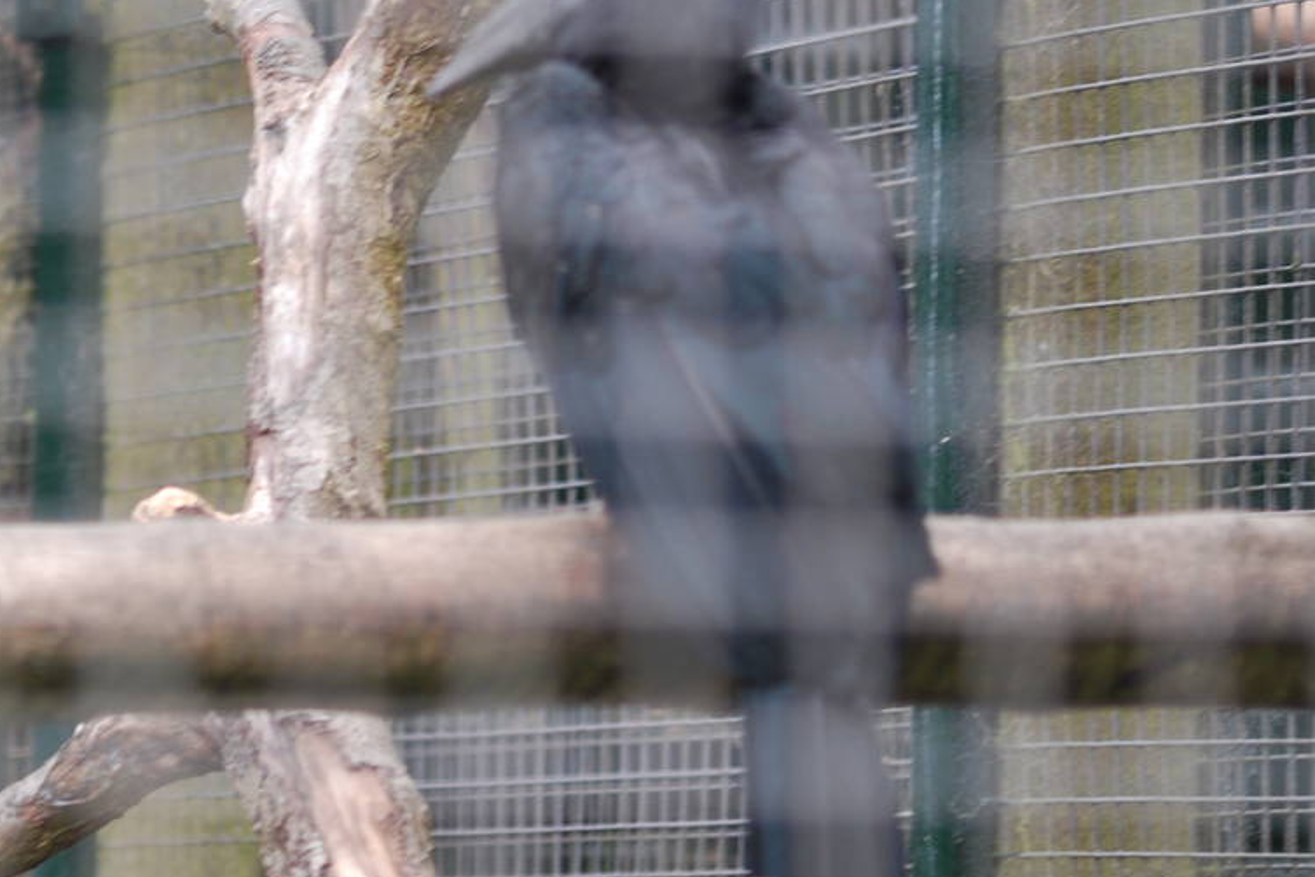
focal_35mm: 303
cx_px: -40
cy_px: 483
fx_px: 11069
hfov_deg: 6.8
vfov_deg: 4.5
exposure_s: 1/125
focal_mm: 95
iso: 200
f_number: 4.2
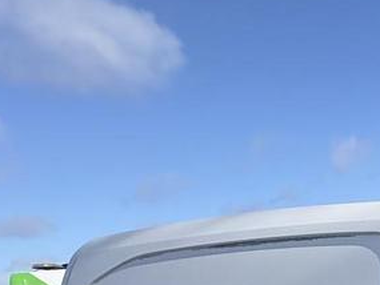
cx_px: 584
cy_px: 344
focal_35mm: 44
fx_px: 483
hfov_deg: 27.5
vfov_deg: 28.5
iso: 50
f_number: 2.2
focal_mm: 2.22
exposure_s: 1/1143
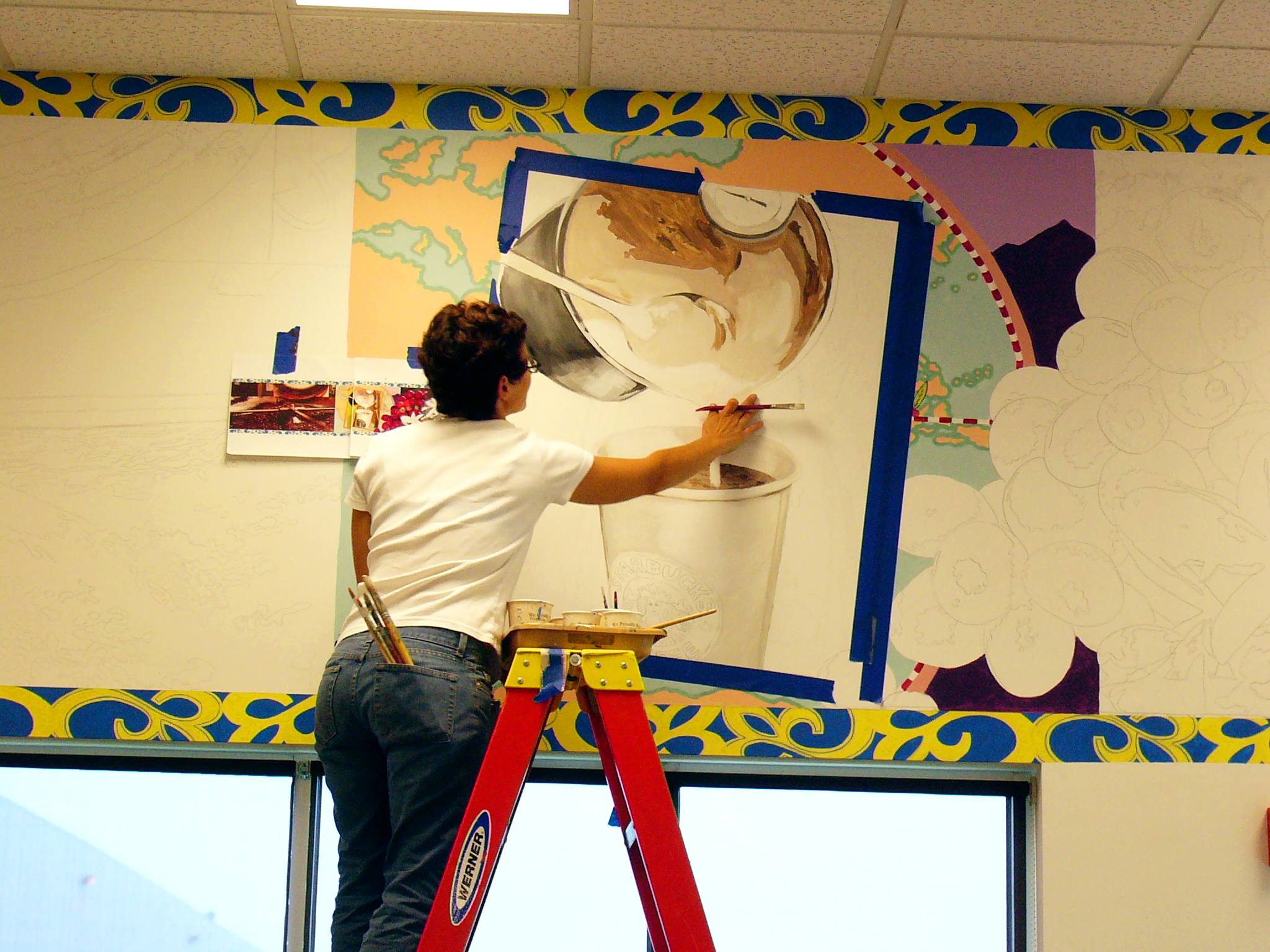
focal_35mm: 79
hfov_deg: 24.7
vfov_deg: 18.7
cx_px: 635
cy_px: 476
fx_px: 2898
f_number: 4.3
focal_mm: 13.1
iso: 200
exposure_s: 1/25
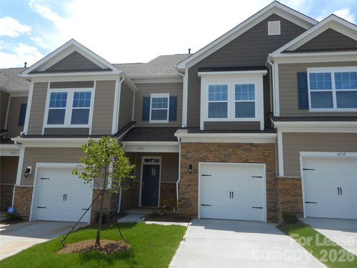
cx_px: 178
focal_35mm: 25
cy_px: 134
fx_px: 258
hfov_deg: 69.4
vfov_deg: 54.9
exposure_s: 1/800
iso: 80
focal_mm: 4.5
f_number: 3.7
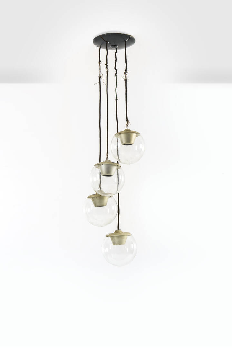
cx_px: 116
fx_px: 502
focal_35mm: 52
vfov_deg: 38.2
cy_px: 174
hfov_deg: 26.0
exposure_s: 1/200
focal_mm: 52
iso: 64
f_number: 11
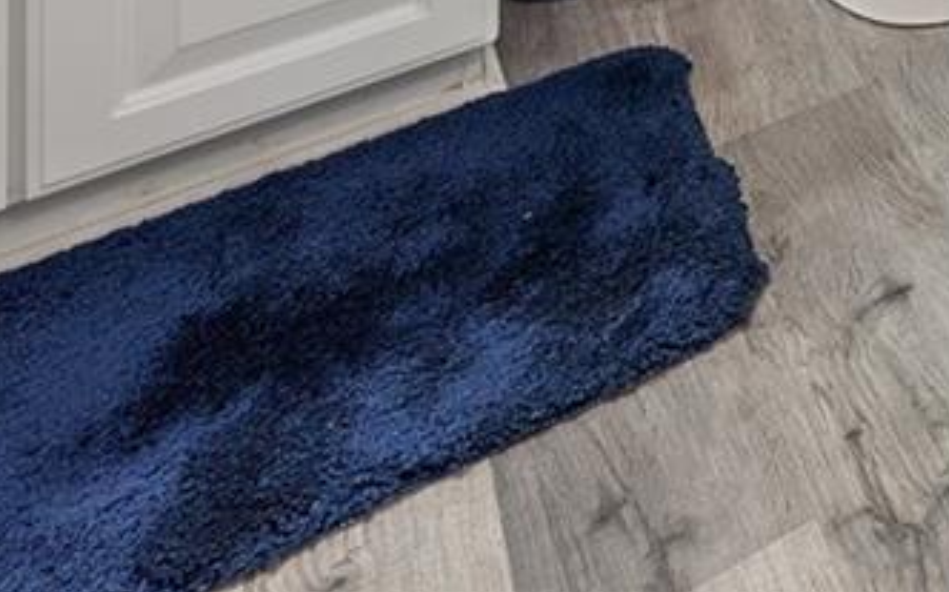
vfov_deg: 13.6
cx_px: 1675
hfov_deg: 22.2
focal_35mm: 59
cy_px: -927
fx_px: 1525
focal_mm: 12
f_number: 8
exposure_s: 1/4
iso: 160
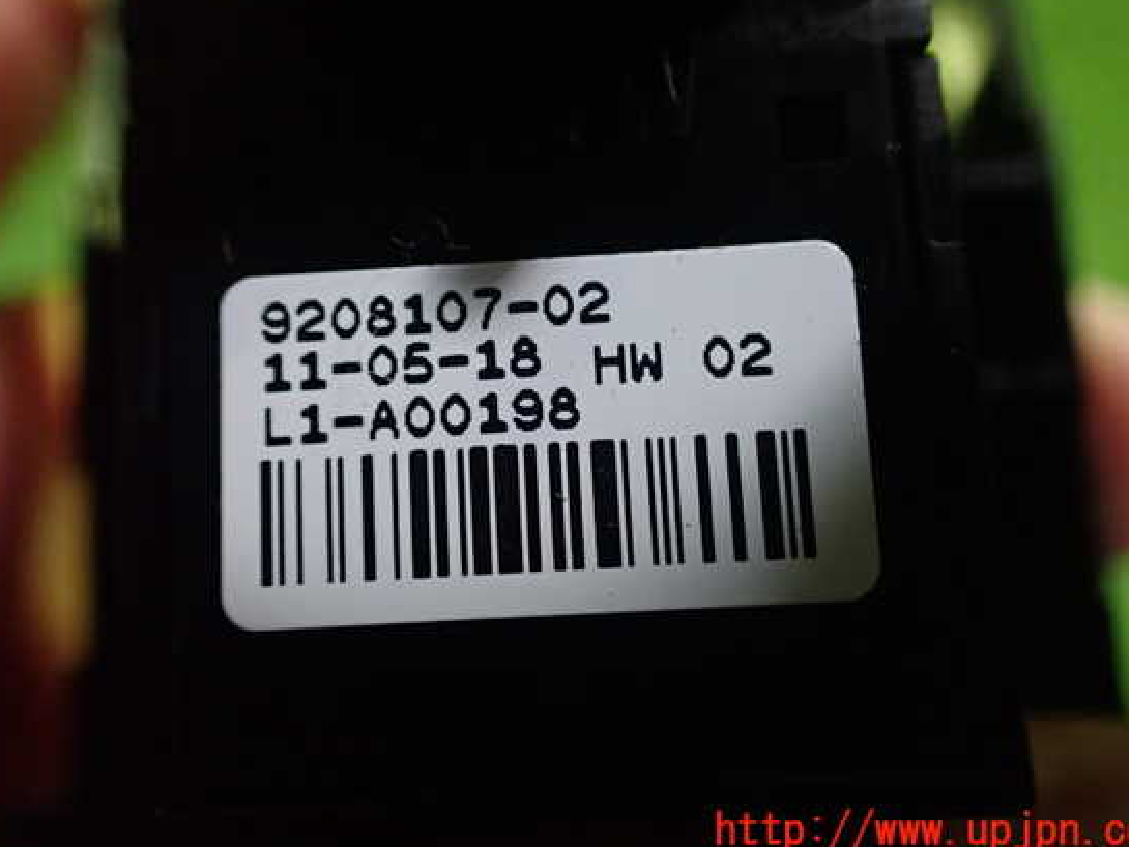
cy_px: 391
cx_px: 561
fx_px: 1077
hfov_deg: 55.3
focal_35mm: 33
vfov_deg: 42.9
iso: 800
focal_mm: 5.4
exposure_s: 1/30
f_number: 2.3
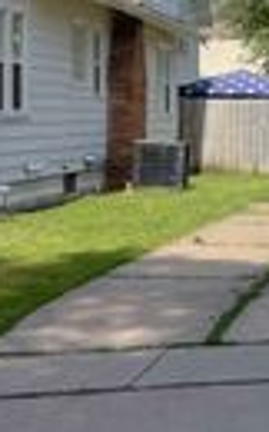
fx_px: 1246
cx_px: 814
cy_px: 88
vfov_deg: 19.5
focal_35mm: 106
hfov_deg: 9.5
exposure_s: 1/2506
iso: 32
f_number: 1.6
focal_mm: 4.2
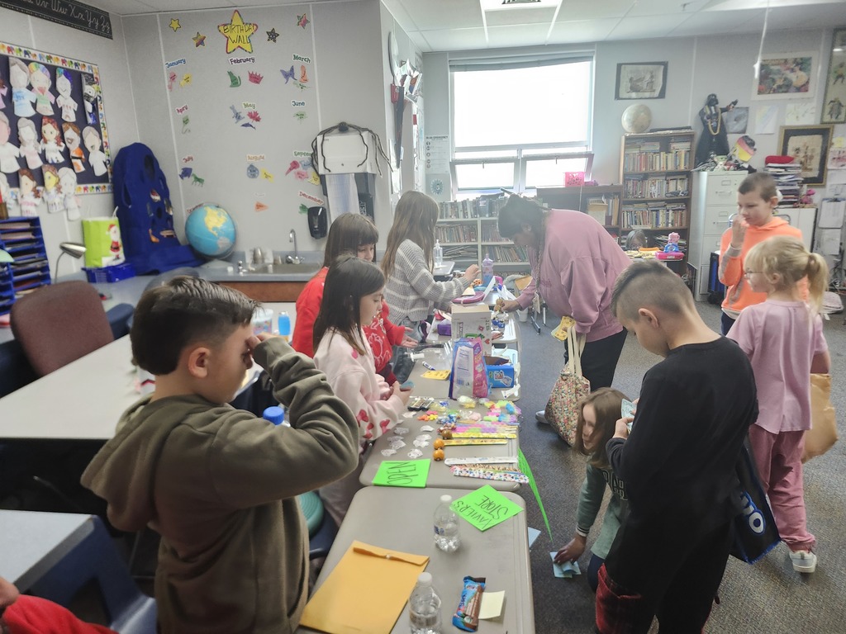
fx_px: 562
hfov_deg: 73.9
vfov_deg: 58.9
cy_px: 317
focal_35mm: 23
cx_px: 423
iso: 500
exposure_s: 1/60
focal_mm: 5.54
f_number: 1.8
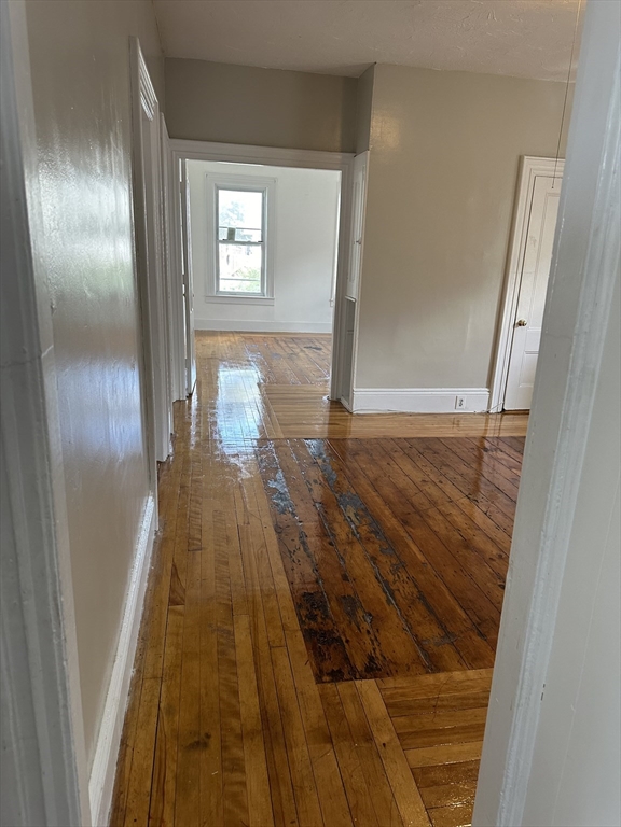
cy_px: 414
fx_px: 574
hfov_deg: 56.8
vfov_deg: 71.6
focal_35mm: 24
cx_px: 310
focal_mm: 6.86
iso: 250
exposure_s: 1/105
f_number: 1.78
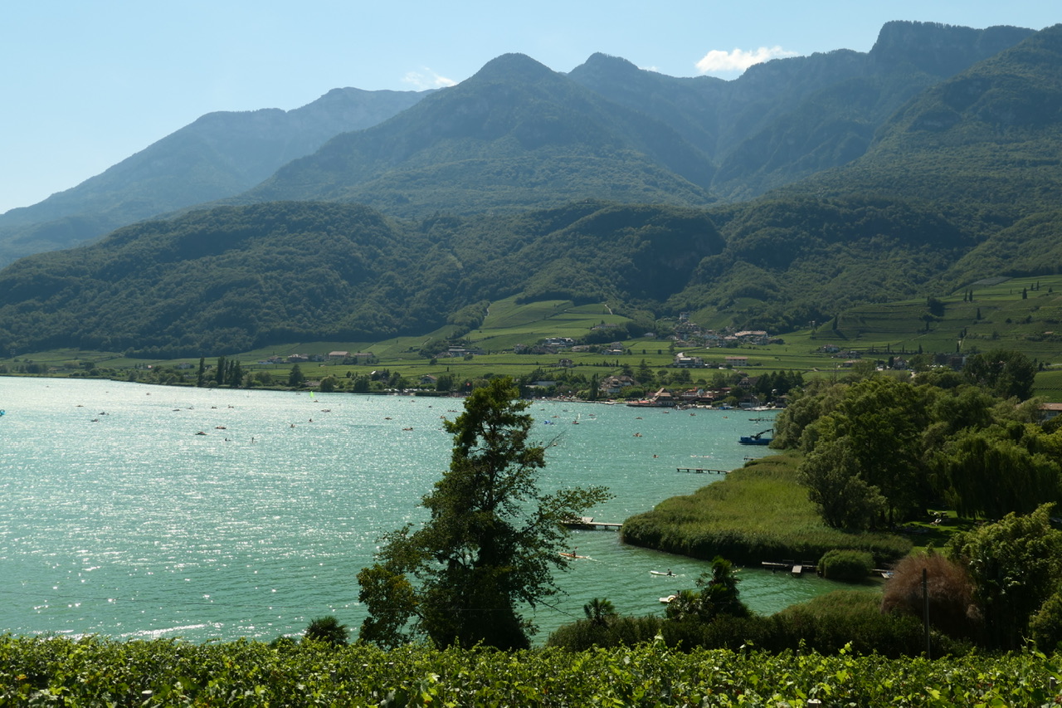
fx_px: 1003
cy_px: 354
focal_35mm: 34
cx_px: 531
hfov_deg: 55.8
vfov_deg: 38.9
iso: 125
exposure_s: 1/1000
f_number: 5
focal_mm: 12.5
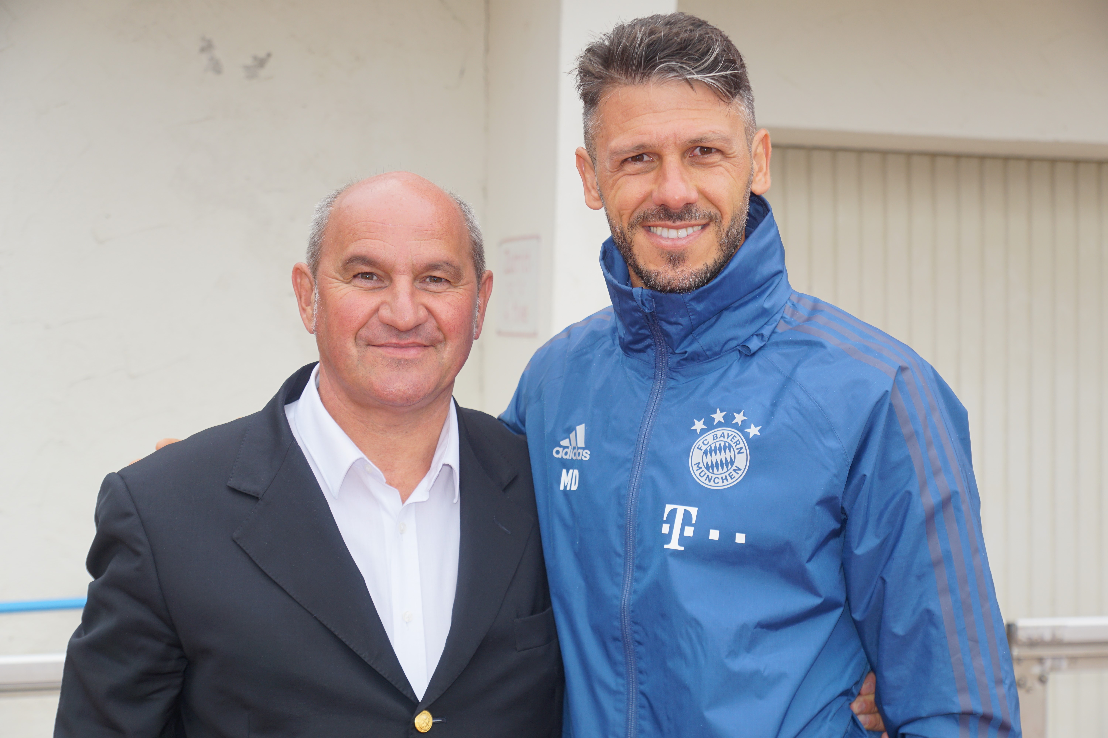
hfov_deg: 33.4
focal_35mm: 60
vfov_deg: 22.6
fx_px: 1847
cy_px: 369
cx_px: 554
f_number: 4
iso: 100
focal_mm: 40
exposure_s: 1/200
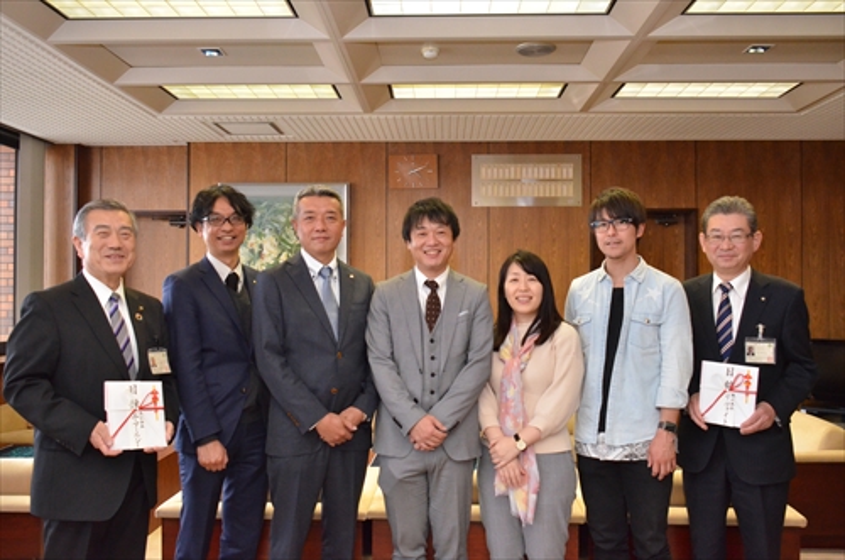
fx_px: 738
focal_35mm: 32
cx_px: 422
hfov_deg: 59.6
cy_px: 280
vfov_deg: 41.5
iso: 3200
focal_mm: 21
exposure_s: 1/250
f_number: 5.6
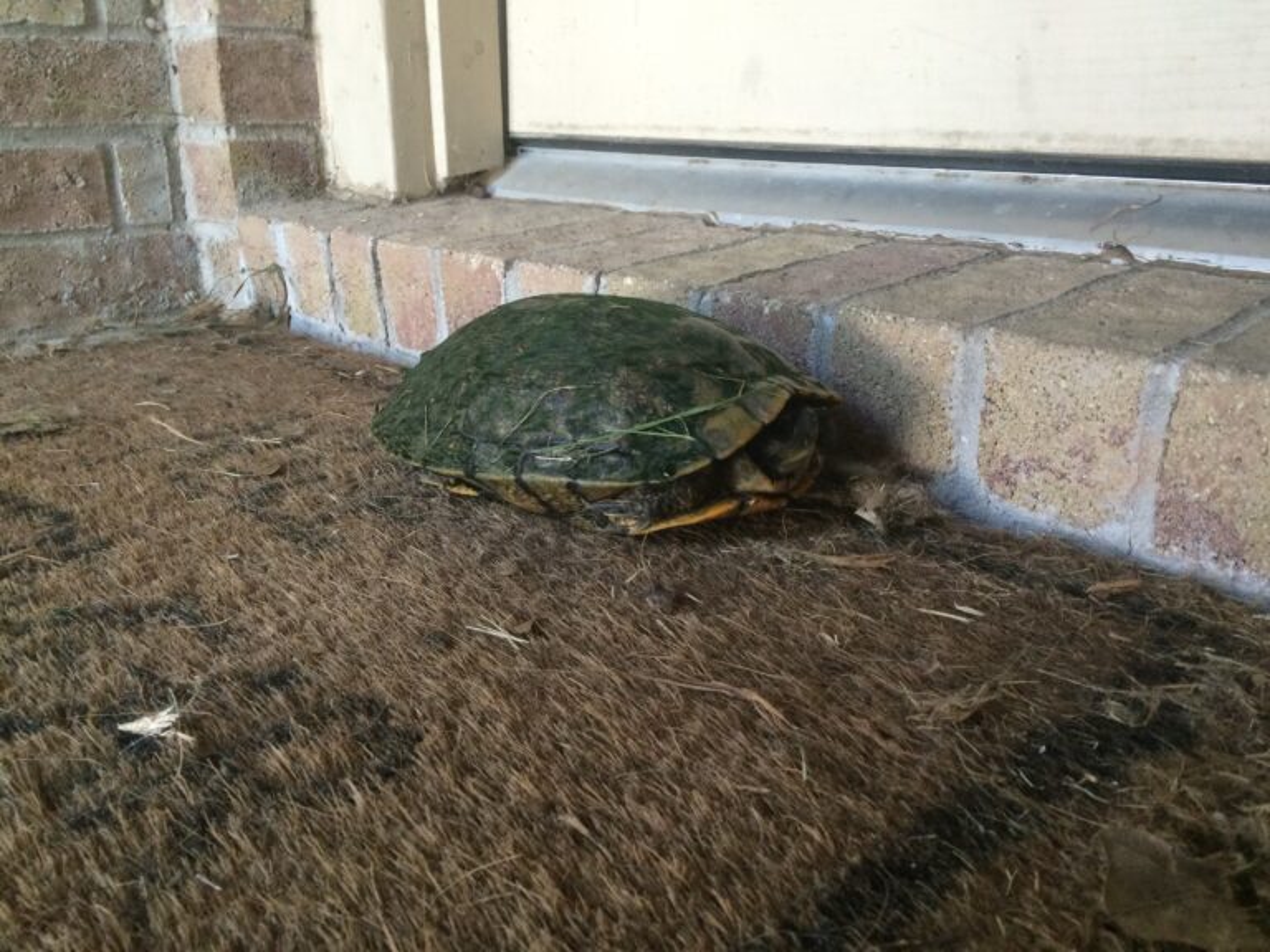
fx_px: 1064
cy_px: 476
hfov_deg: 61.7
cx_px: 635
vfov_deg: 48.2
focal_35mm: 29
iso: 64
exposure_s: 1/30
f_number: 2.2
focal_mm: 4.15
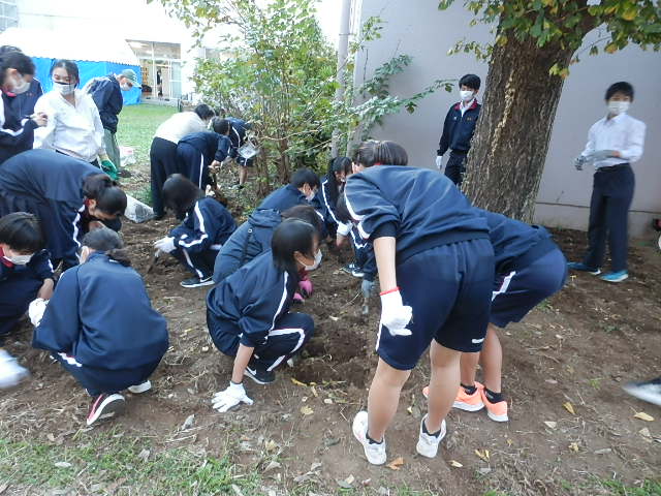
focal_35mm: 24
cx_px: 330
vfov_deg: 56.8
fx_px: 458
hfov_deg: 71.6
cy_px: 248
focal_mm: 4.2
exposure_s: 1/13
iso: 200
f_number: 3
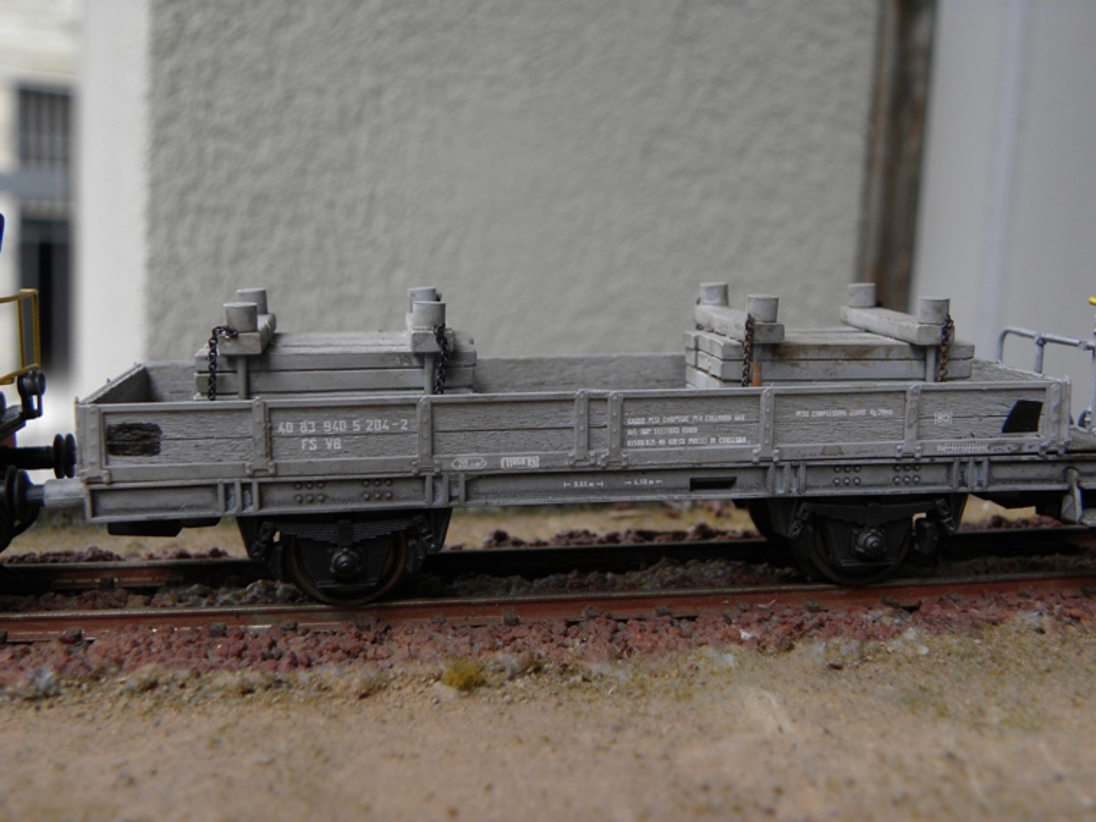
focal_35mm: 41
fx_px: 1298
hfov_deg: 45.8
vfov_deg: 35.1
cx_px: 548
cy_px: 411
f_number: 3.2
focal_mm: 7.3
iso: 64
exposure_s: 1/68.1
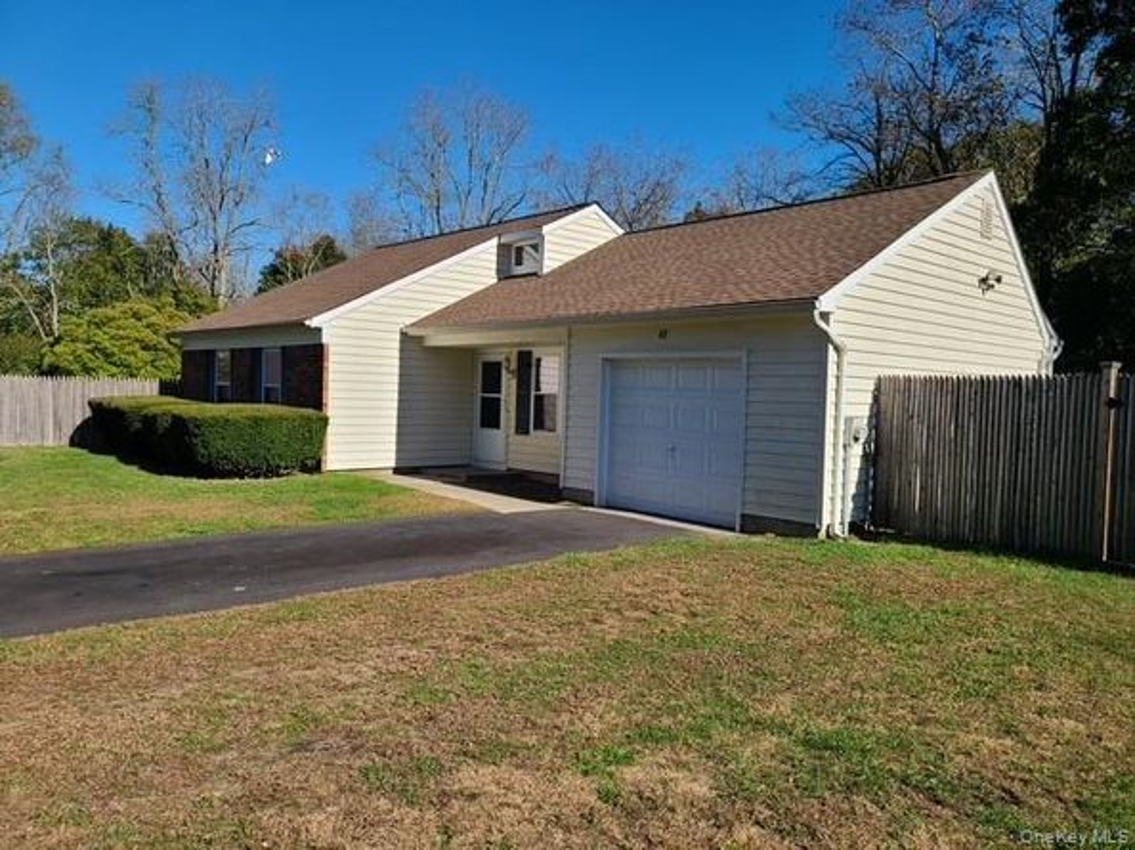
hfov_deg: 67.3
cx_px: 568
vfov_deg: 53.0
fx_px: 852
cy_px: 425
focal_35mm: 26
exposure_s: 1/2797
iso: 40
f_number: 1.8
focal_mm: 5.4
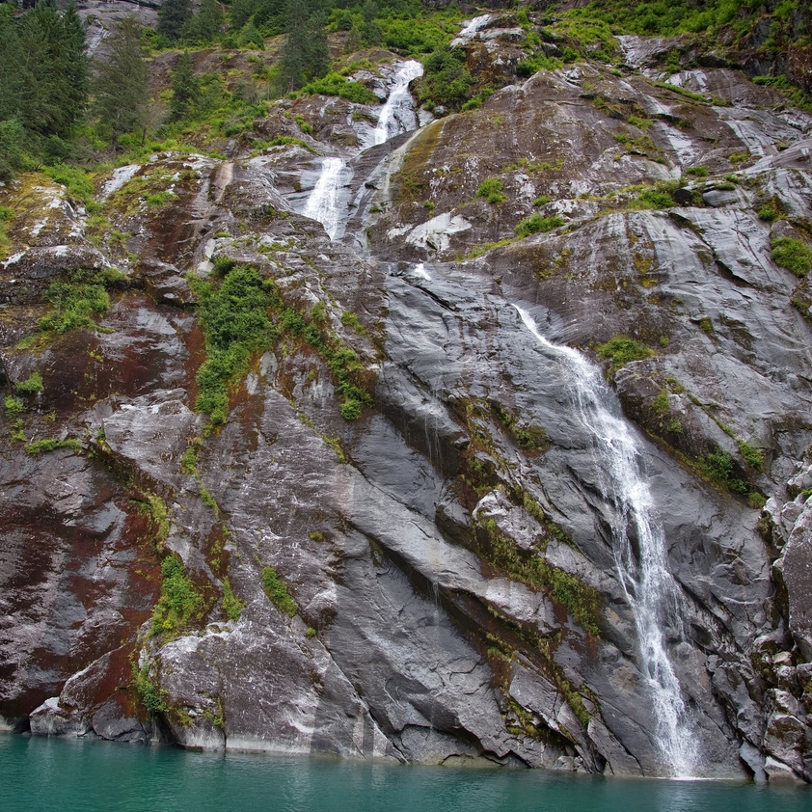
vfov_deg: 52.5
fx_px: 823
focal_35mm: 31
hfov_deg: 52.3
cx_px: 343
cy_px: 402
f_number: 5
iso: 100
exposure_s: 1/100
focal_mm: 24
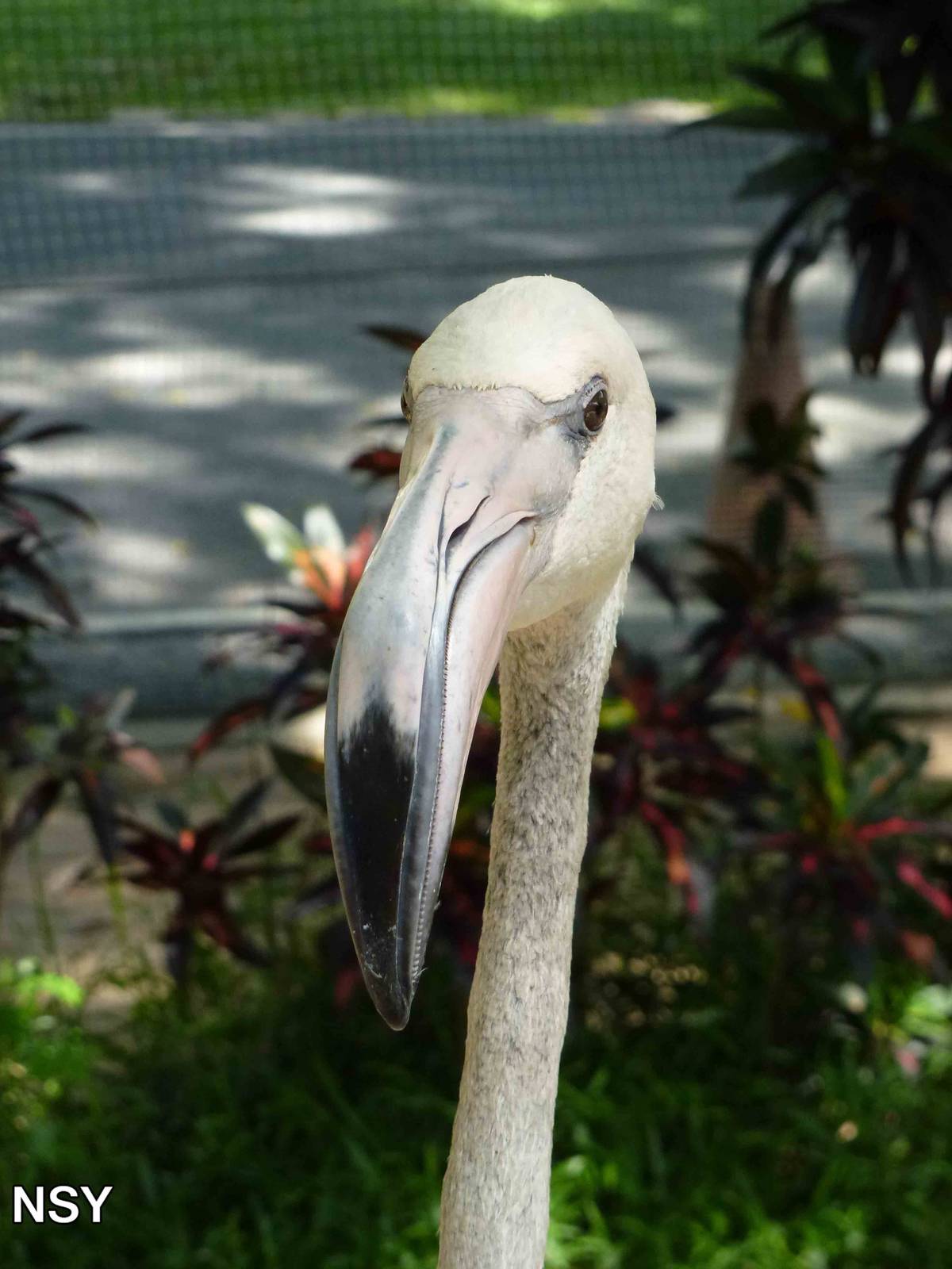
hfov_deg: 13.1
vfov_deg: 17.4
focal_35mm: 113
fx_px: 4144
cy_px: 634
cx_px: 476
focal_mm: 20.2
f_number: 5.1
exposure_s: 1/160
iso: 250
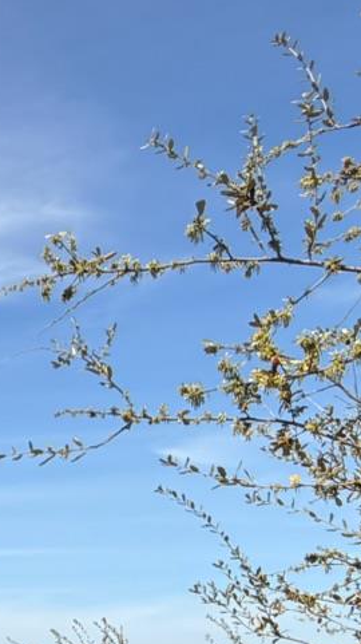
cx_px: -427
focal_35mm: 65
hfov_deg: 14.4
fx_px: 1108
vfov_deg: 31.0
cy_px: 574
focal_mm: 2.22
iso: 20
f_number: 2.2
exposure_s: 1/955
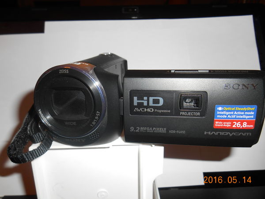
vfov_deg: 53.1
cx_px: 132
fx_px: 199
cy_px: 100
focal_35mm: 26
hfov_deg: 67.3
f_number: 3.4
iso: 80
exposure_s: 1/25
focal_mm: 4.7
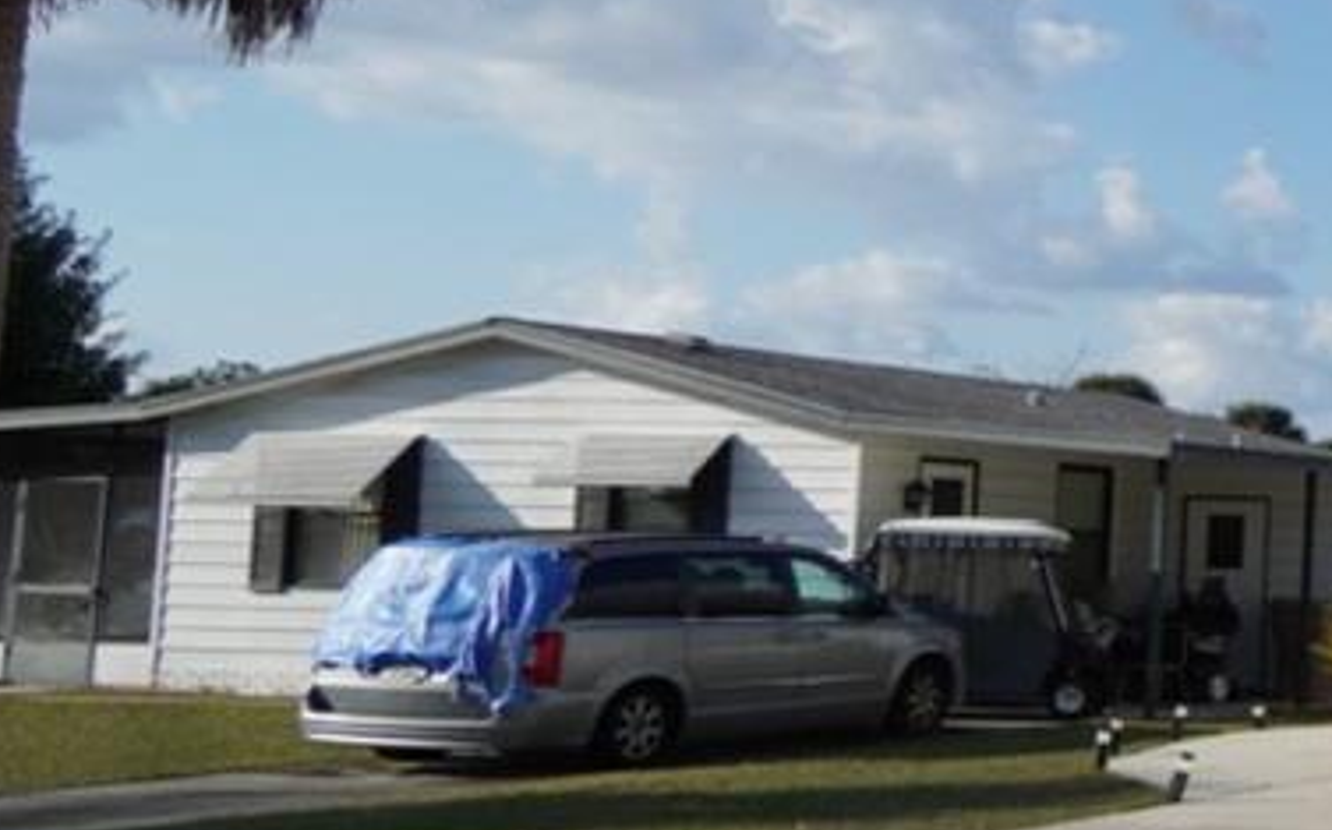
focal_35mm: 65
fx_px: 2358
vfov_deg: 20.0
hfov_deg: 20.4
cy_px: 401
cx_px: 2487
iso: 125
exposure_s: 1/400
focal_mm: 10
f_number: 8
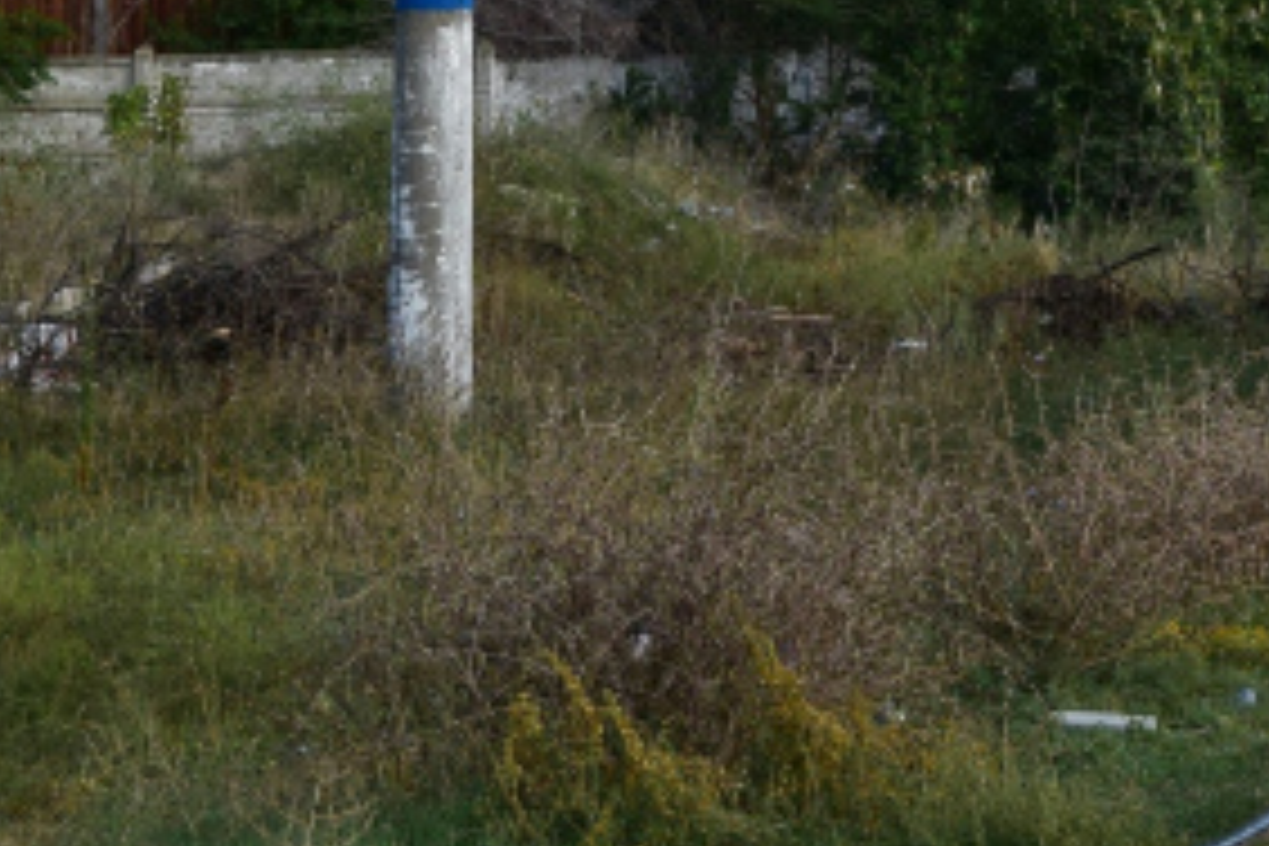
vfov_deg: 5.8
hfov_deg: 8.4
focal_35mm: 235
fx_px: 8283
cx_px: 2308
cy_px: -650
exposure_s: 1/500
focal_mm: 34
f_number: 8
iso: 200
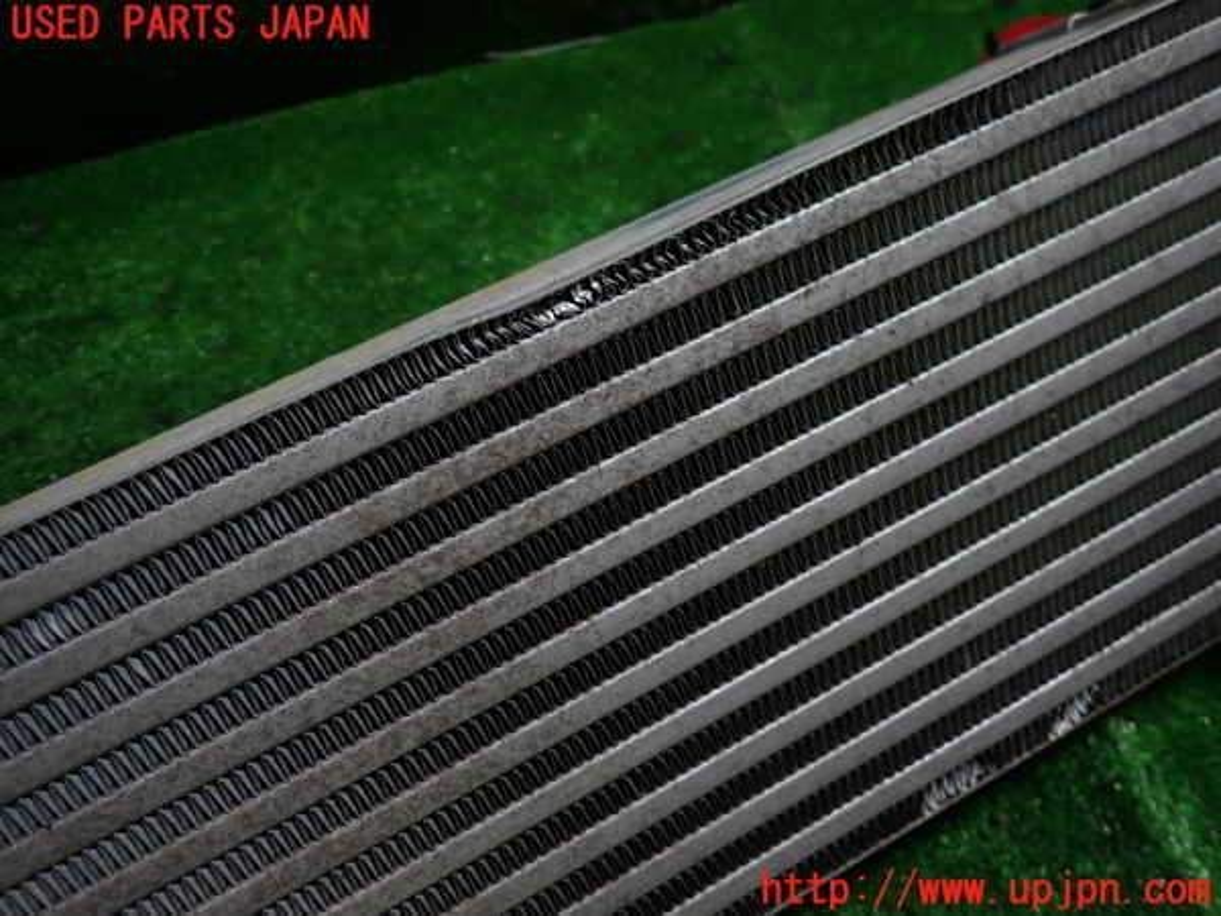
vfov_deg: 54.9
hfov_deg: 69.4
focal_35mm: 25
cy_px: 458
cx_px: 610
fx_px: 882
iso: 200
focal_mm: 4.5
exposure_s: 1/60
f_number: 2
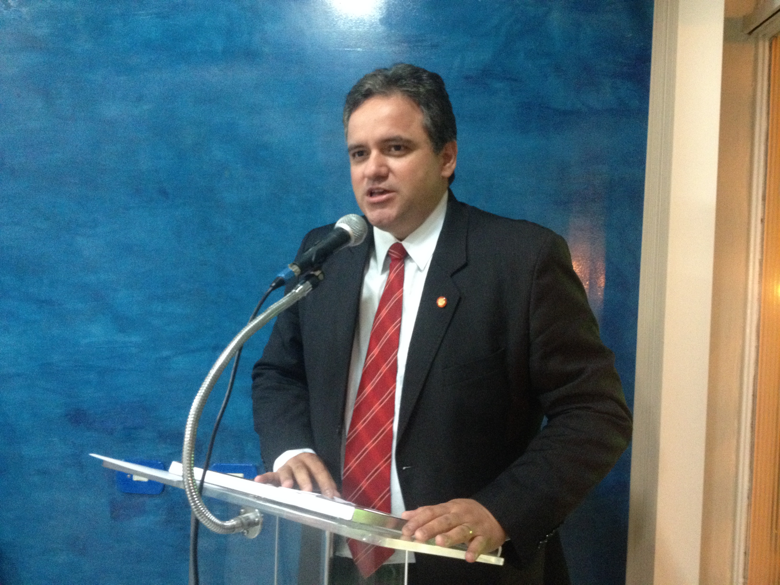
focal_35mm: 35
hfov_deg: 52.6
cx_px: 390
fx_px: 789
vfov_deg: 40.7
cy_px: 292
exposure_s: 1/15
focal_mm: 4.28
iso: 400
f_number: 2.4
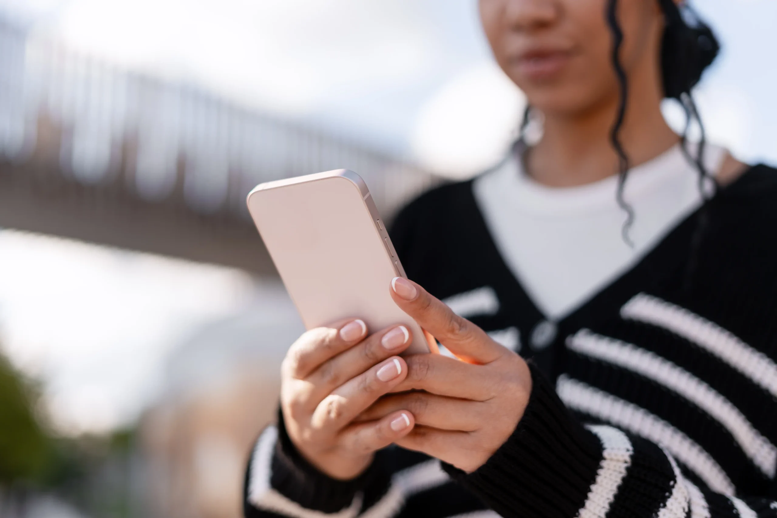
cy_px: 259
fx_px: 1079
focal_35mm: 50
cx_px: 388
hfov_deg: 39.6
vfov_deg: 27.0
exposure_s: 1/1250
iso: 125
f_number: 2
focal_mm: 50
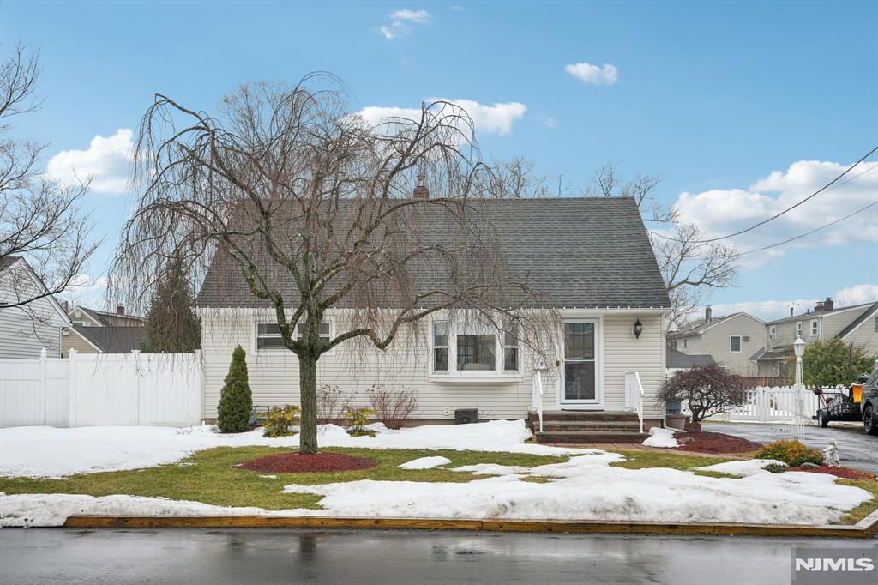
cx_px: 439
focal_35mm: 34
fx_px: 841
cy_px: 292
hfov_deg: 55.1
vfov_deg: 38.3
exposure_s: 1/125
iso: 100
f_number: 9
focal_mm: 34.5
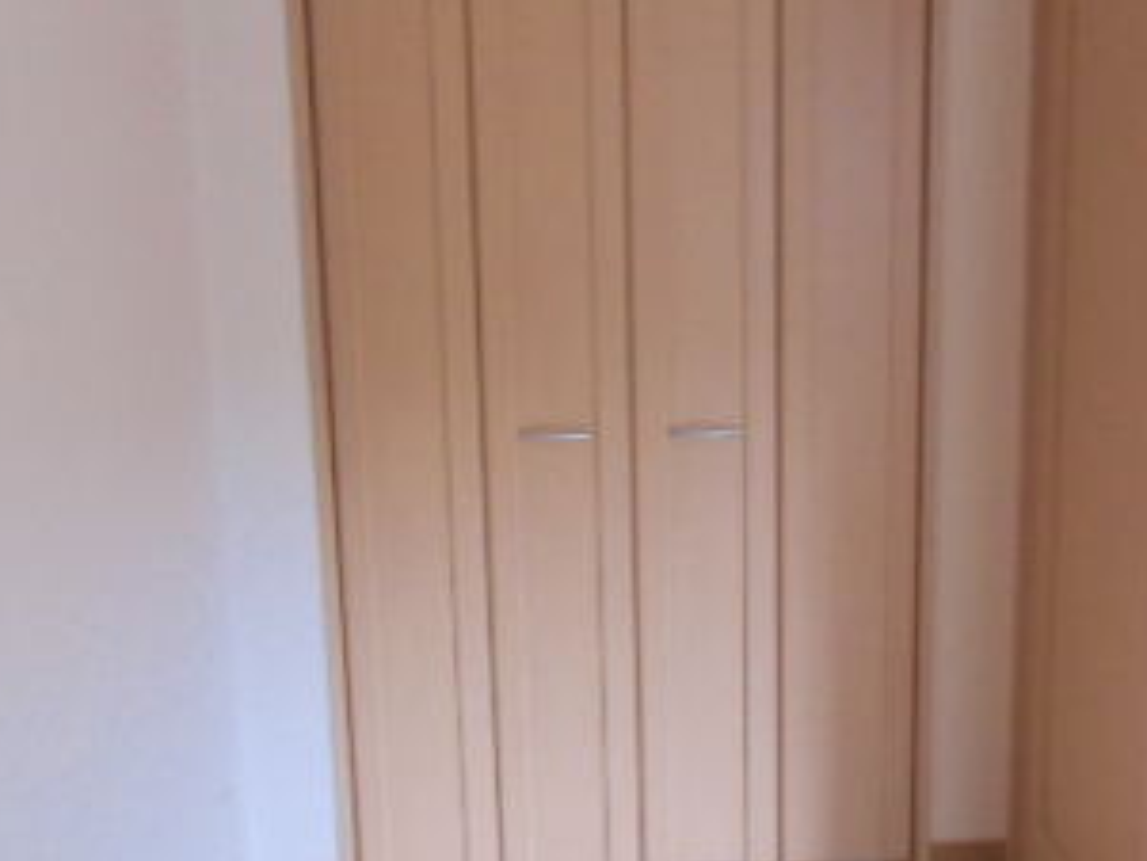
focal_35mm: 51
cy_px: 533
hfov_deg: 37.0
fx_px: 1691
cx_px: 793
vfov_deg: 28.5
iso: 400
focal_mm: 4.24
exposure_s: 1/125
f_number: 3
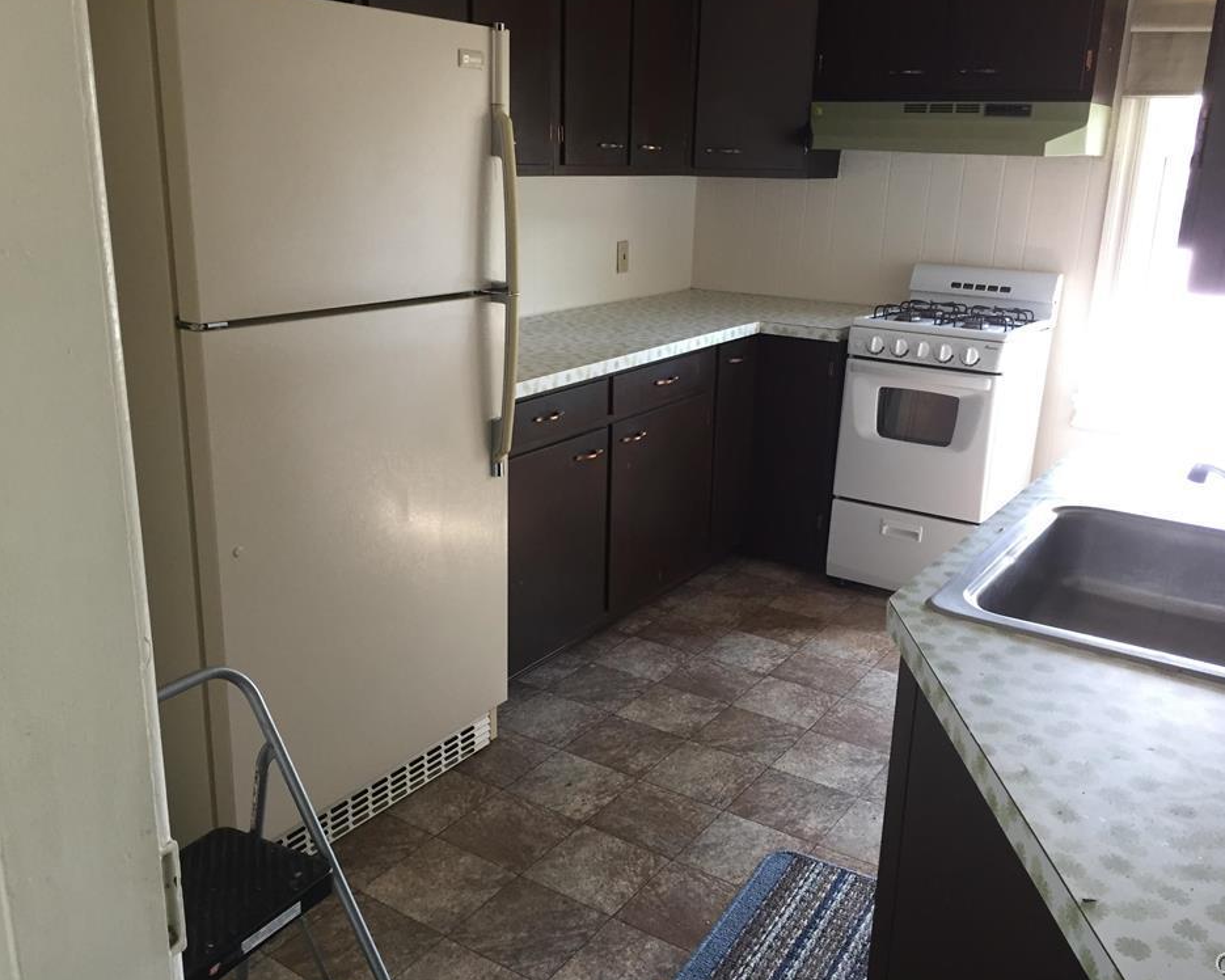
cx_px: 628
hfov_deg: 57.2
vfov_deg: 47.1
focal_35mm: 31
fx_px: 1124
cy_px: 490
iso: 125
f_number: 2.2
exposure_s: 1/33
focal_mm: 4.15
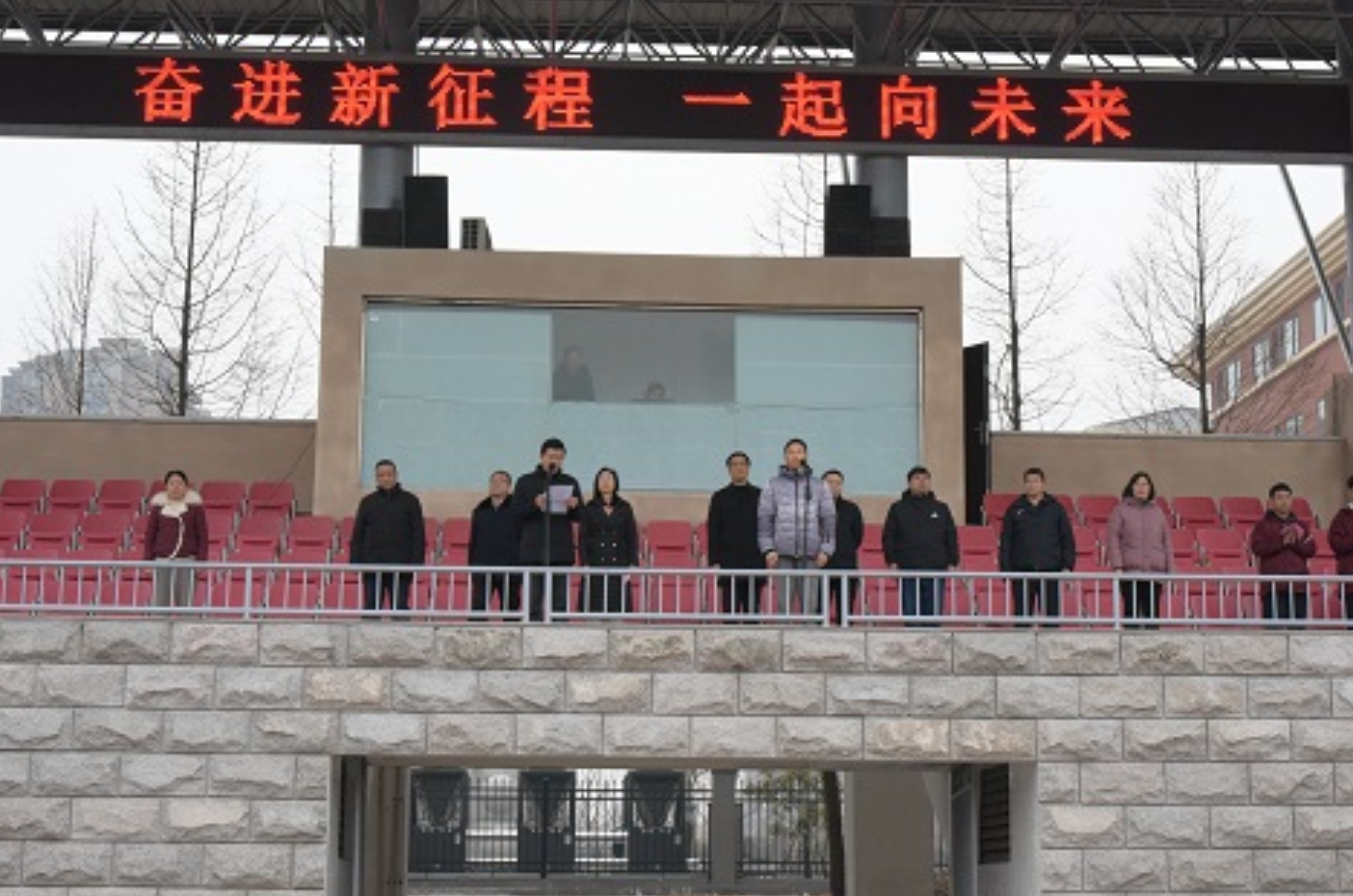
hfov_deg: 32.4
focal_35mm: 62
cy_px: 400
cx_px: 668
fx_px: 2325
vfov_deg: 21.8
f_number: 13
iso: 4000
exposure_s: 1/640
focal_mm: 50
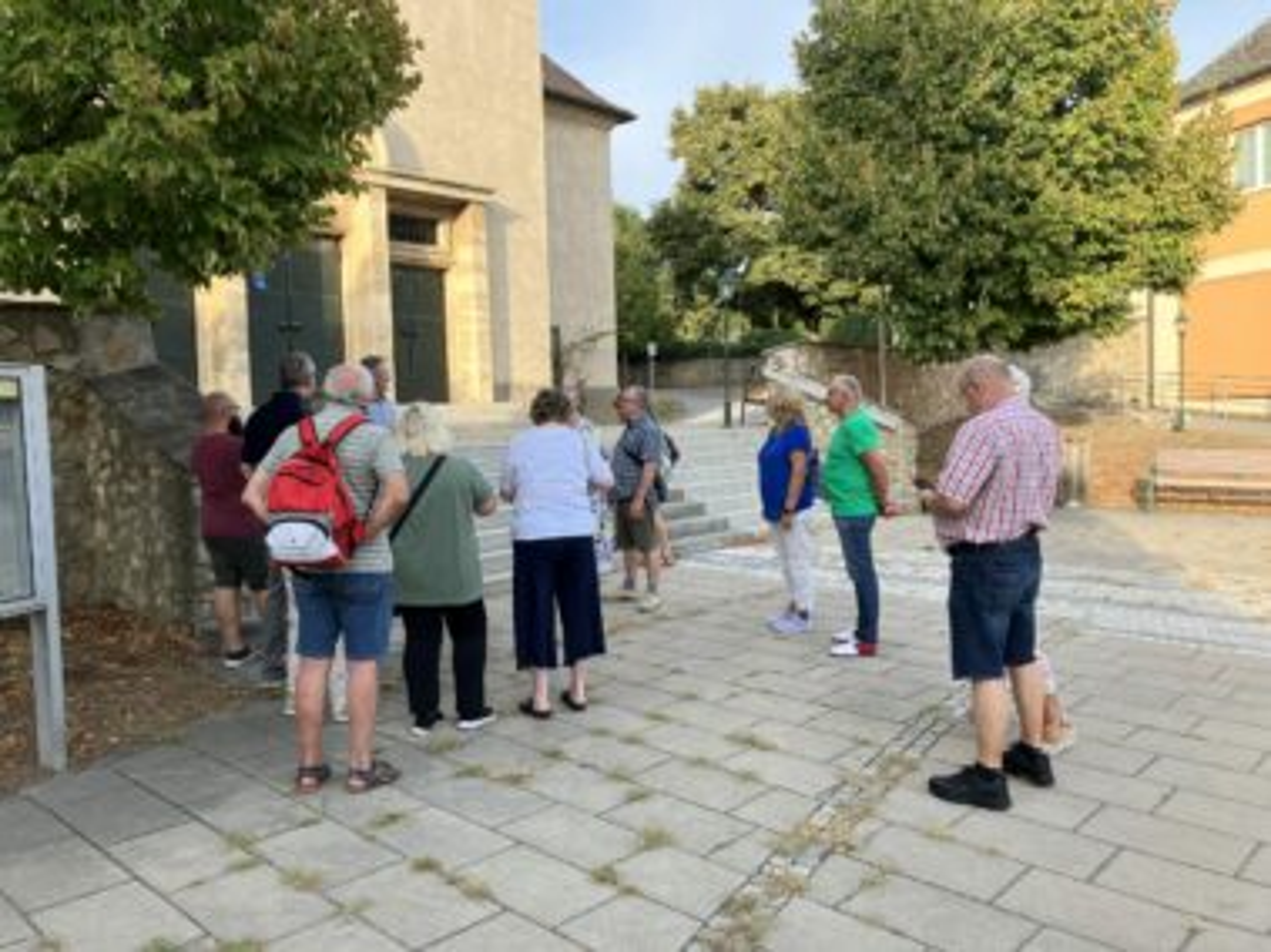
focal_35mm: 28
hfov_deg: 63.5
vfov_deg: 49.7
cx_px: 636
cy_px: 476
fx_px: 1028
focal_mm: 3.99
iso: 32
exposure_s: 1/353
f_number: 1.8
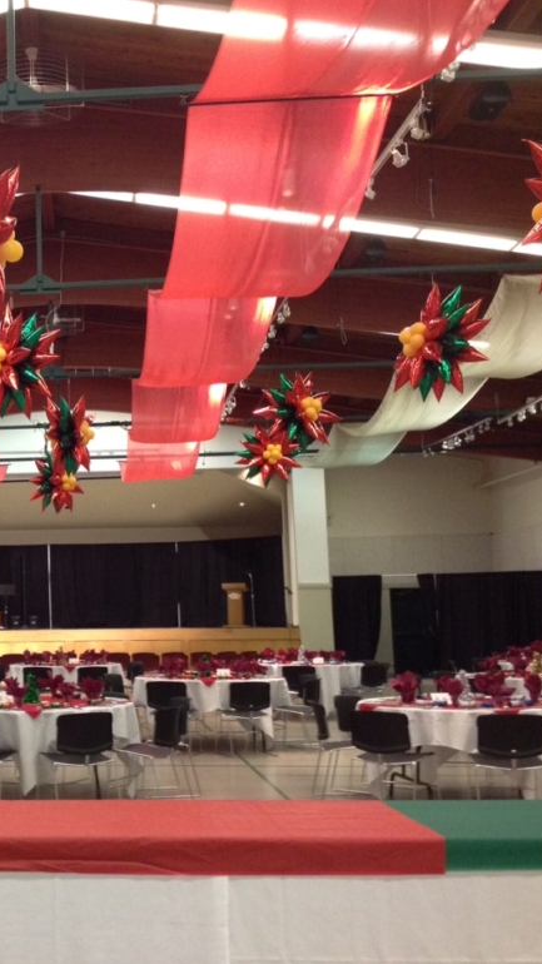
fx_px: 1303
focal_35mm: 51
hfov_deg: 22.5
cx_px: -6
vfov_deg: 40.6
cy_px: 483
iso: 250
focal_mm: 4.28
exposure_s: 1/20
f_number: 2.4
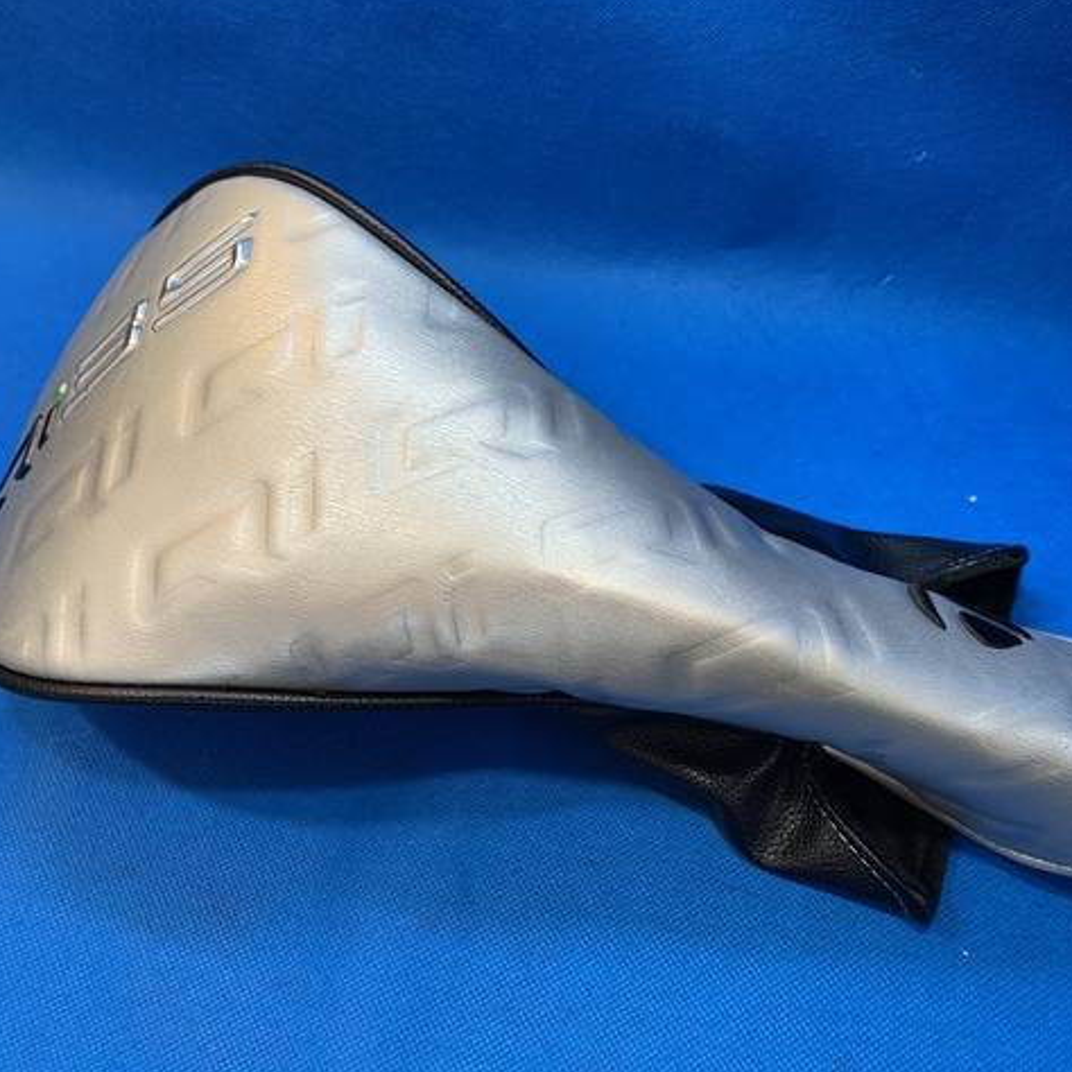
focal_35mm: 31
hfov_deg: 52.3
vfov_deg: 52.5
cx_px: 615
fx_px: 1086
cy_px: 531
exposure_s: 1/60
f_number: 1.8
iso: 50
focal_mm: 4.25
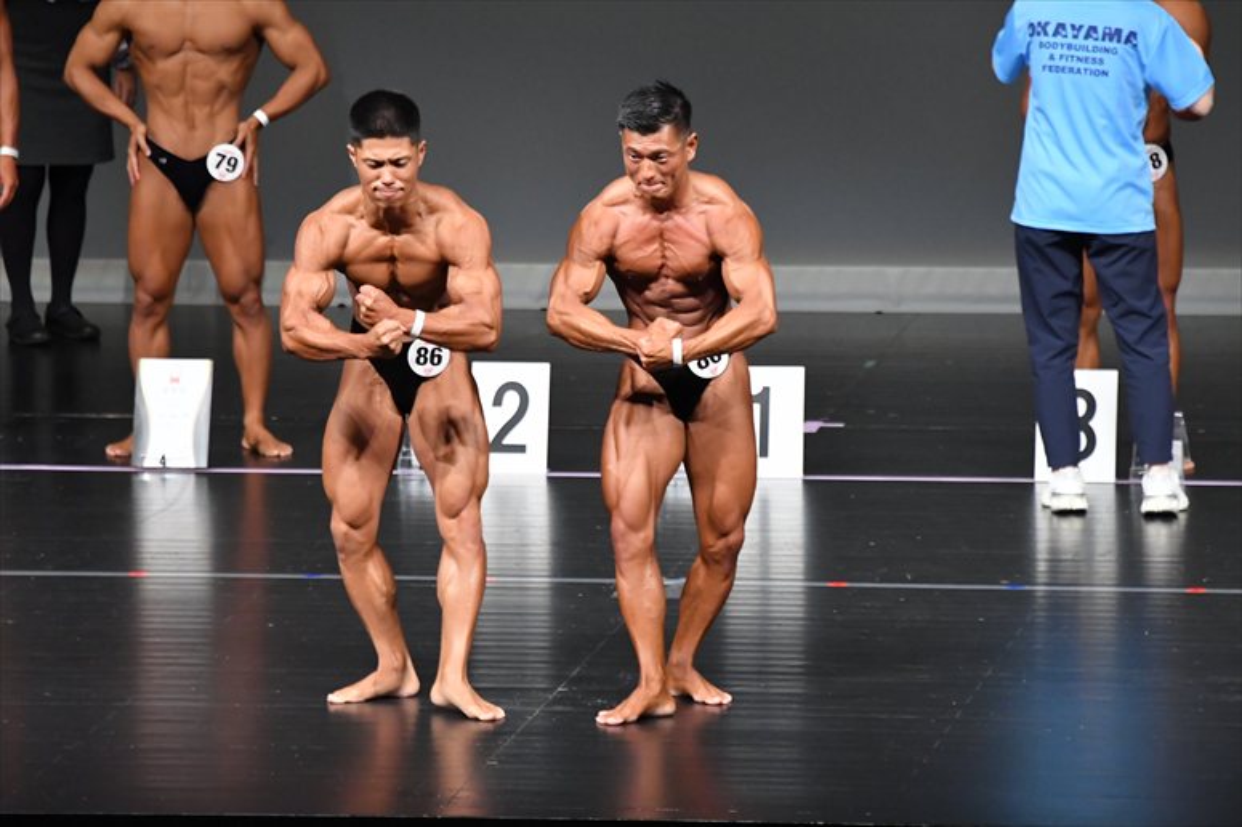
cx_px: 621
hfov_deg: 6.0
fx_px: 11897
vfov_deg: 4.0
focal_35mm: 345
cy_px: 414
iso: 5000
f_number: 5.6
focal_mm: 230
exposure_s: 1/400
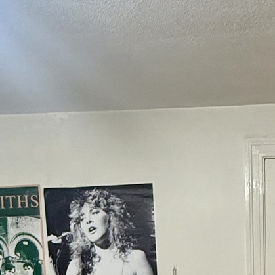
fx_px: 611
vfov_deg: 22.7
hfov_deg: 24.4
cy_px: 353
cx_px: 266
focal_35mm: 68
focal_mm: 2.22
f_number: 2.2
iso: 320
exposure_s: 1/60
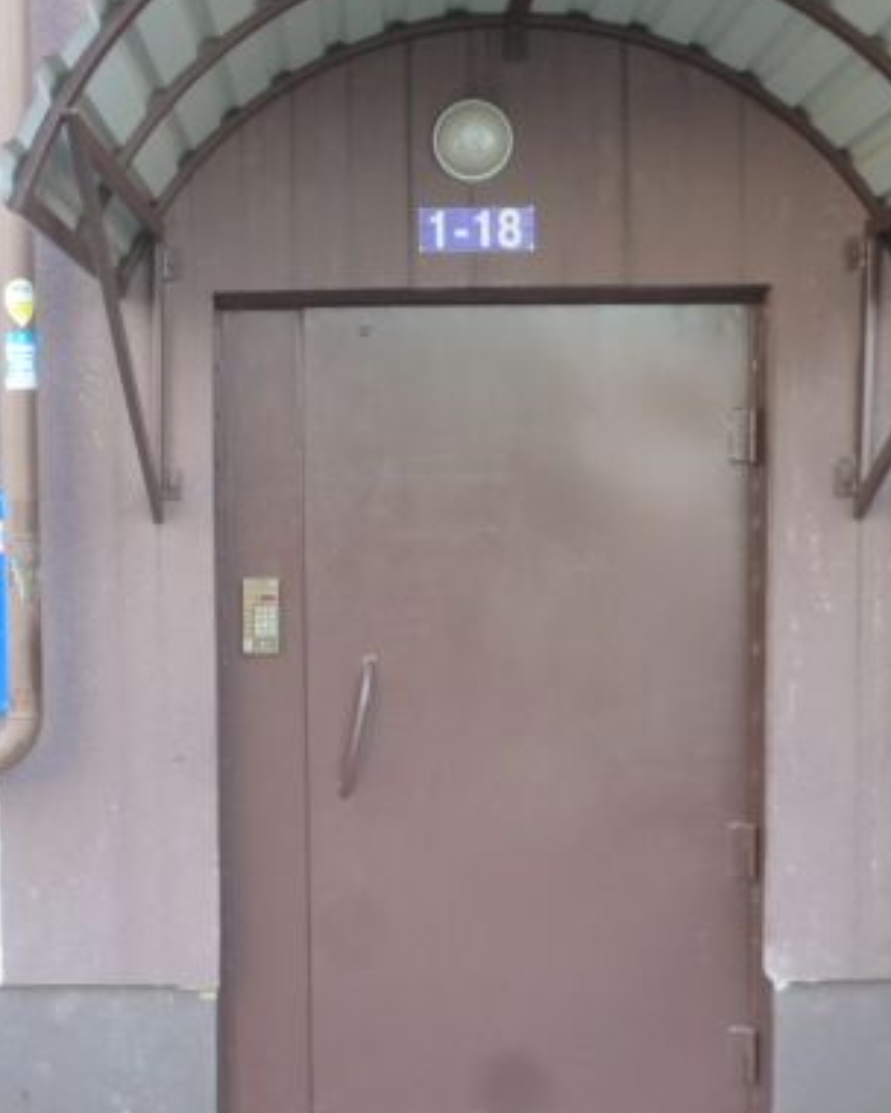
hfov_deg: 32.7
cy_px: 548
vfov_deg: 40.3
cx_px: 361
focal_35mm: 46
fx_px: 1516
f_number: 3.1
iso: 200
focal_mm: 5
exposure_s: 1/60
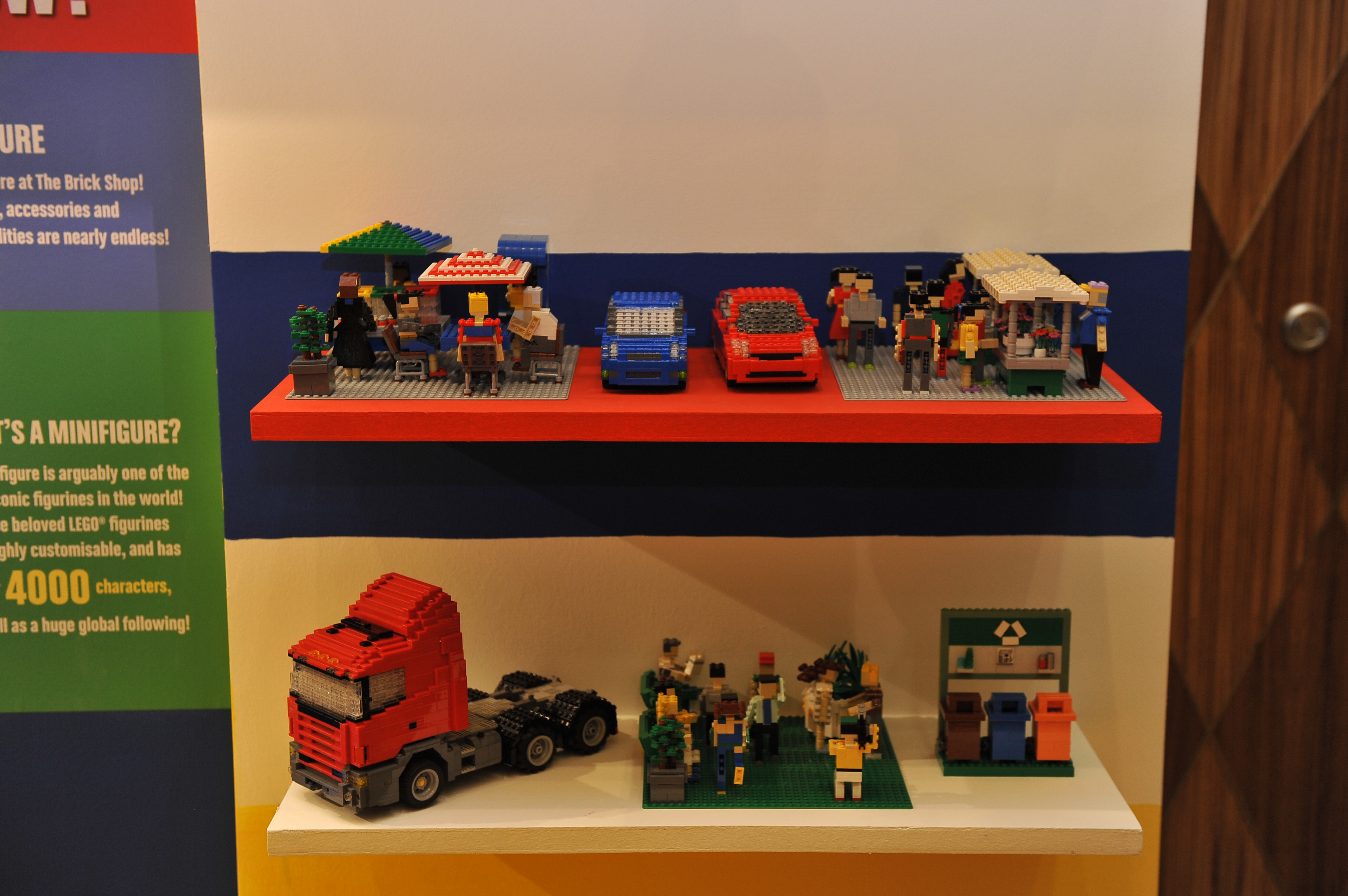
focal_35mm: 50
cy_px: 448
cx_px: 674
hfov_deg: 39.6
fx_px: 1871
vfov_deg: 27.0
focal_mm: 50
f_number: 3.5
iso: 640
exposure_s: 1/80
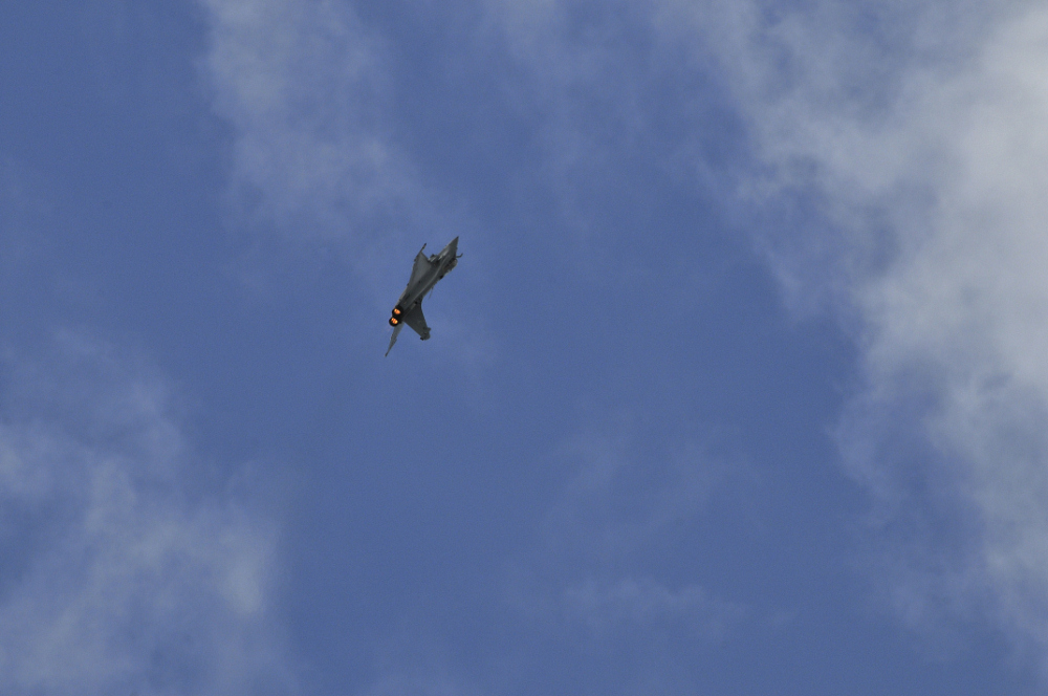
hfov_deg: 4.6
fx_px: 13083
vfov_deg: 3.0
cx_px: 524
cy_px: 348
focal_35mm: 450
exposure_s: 1/800
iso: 200
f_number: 14
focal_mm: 300
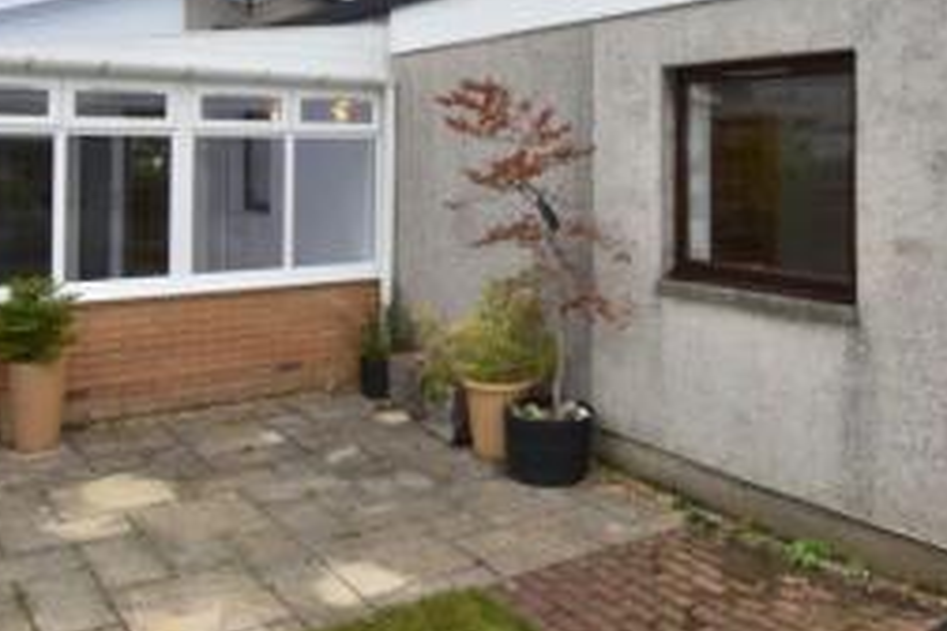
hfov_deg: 55.8
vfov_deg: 37.3
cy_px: 115
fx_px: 894
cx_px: 474
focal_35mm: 34
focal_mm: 12
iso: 100
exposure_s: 1/200
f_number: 4.5
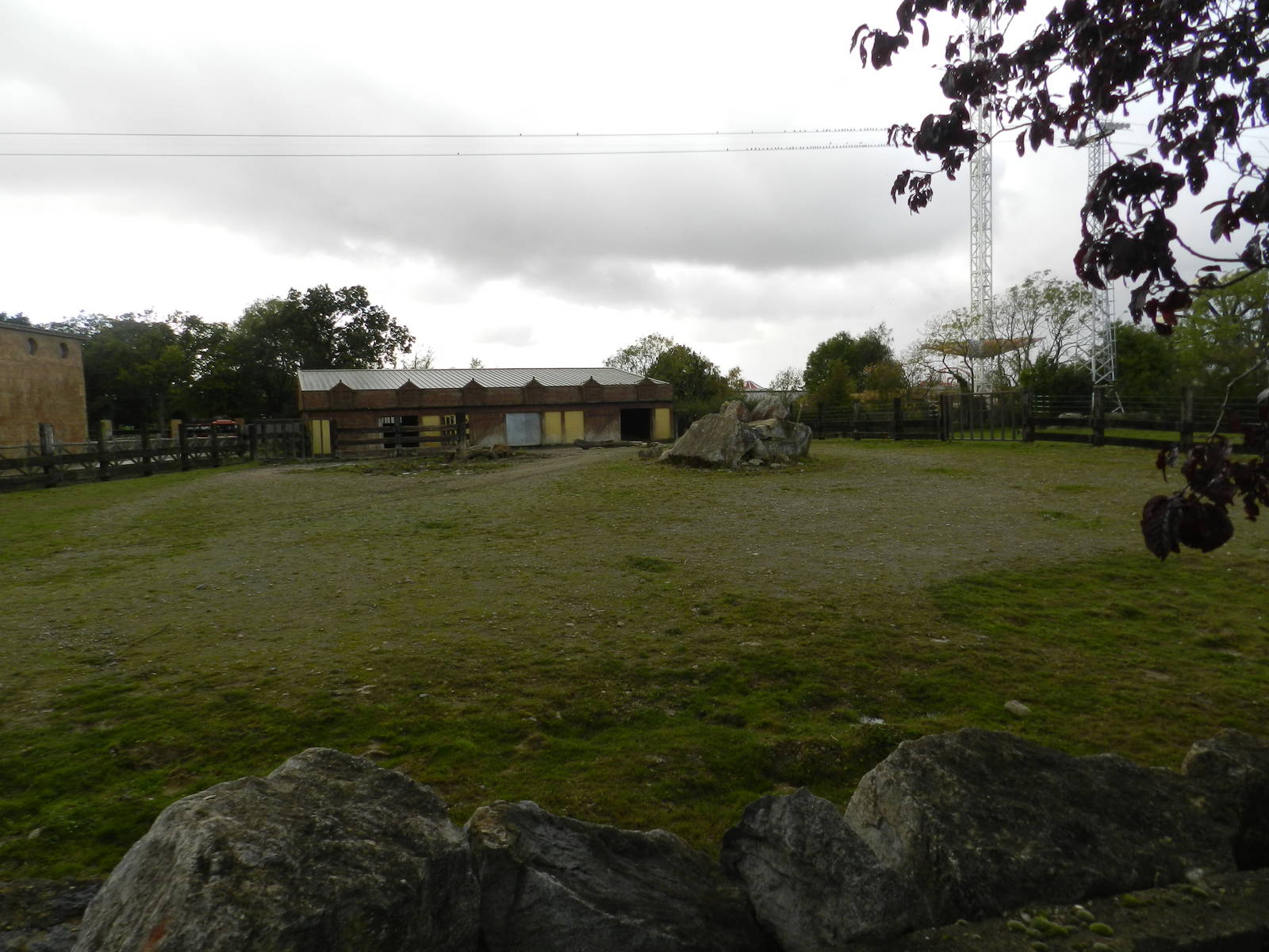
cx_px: 634
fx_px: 843
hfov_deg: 73.9
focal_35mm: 23
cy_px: 476
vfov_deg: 58.9
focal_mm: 4
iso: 160
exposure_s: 1/500
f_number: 3.4
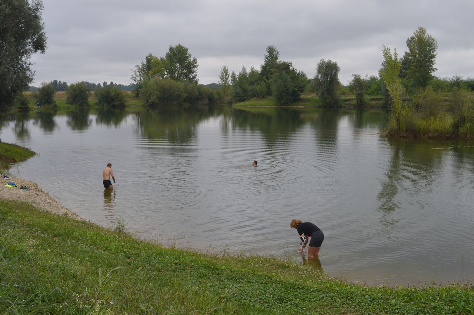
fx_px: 513
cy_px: 158
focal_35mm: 39
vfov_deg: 34.1
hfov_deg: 49.6
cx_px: 237
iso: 100
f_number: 6.3
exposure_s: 1/160
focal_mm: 26
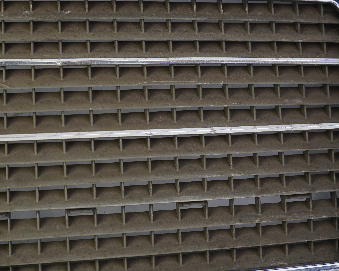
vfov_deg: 16.9
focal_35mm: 91
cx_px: 162
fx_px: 913
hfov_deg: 21.0
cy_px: 133
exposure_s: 1/160
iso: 200
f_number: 8
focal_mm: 70
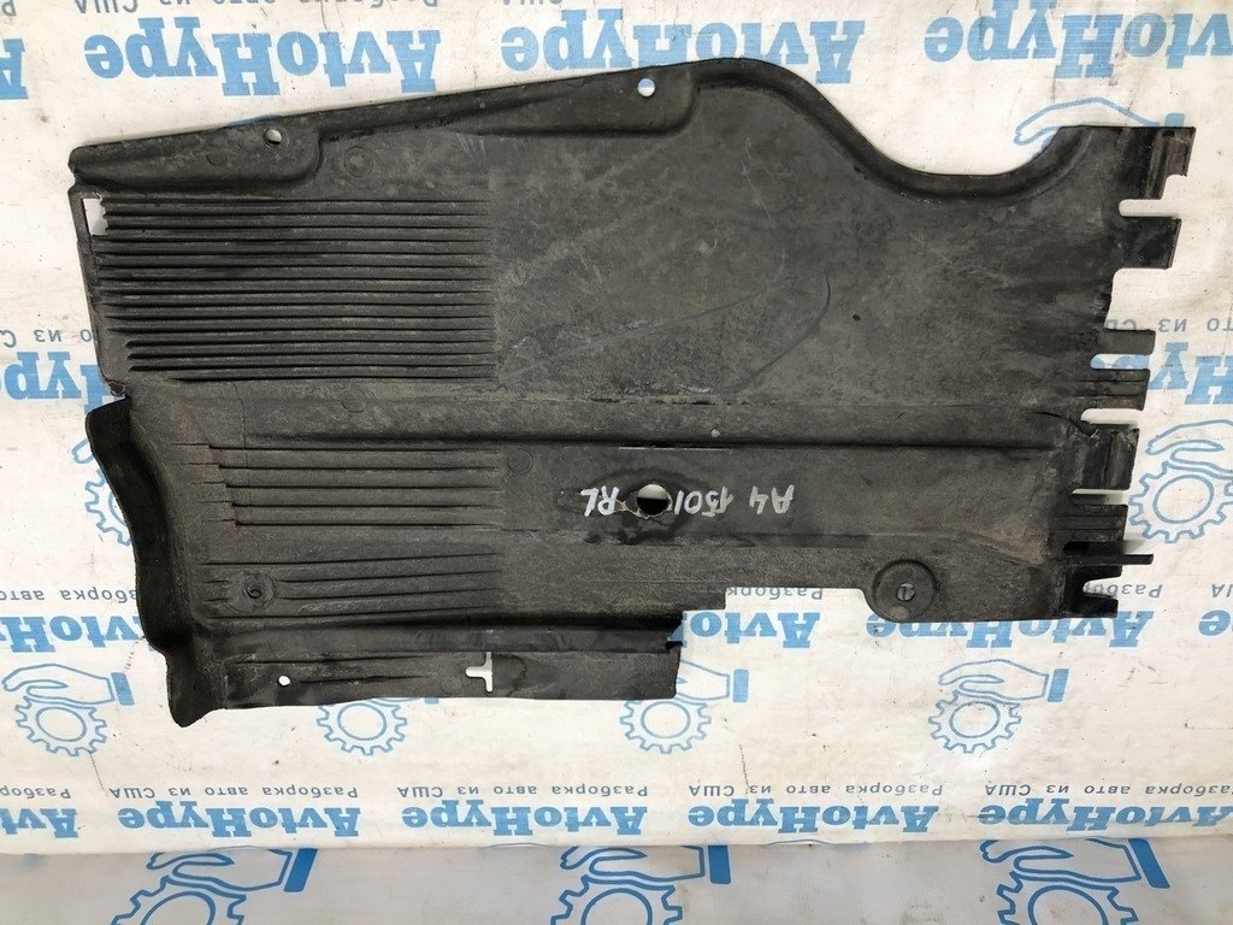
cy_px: 462
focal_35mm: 28
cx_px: 616
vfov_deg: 49.7
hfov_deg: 63.4
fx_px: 997
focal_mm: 4
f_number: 1.8
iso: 25
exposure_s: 1/33
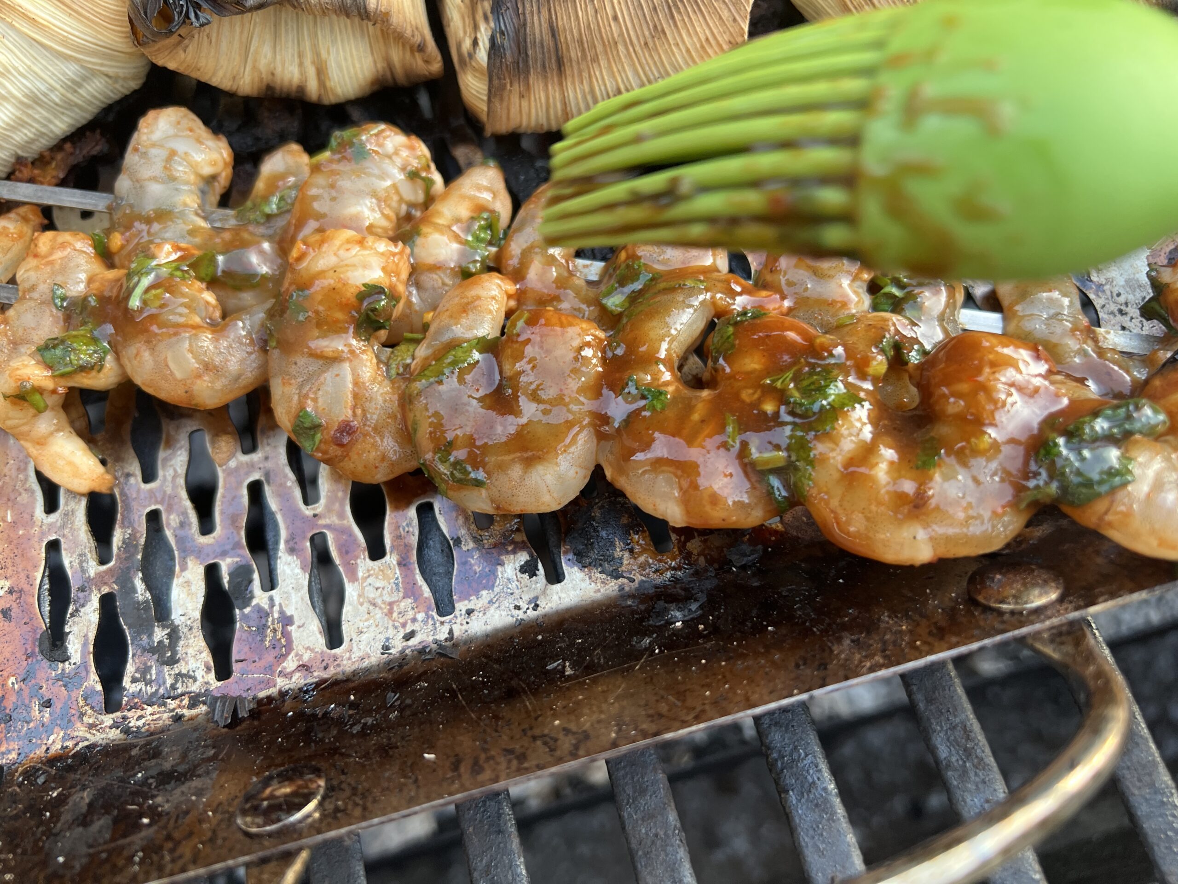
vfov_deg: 53.1
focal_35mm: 26
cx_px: 589
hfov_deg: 67.3
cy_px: 442
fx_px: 885
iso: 80
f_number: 1.5
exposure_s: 1/121
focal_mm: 5.7
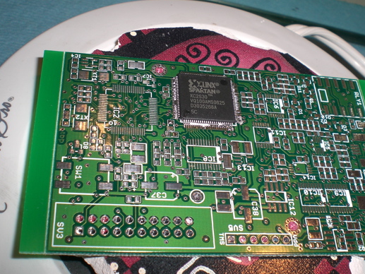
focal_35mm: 47
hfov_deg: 40.3
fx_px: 496
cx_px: 209
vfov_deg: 30.9
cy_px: 120
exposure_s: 1/60
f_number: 4.4
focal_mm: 6.3
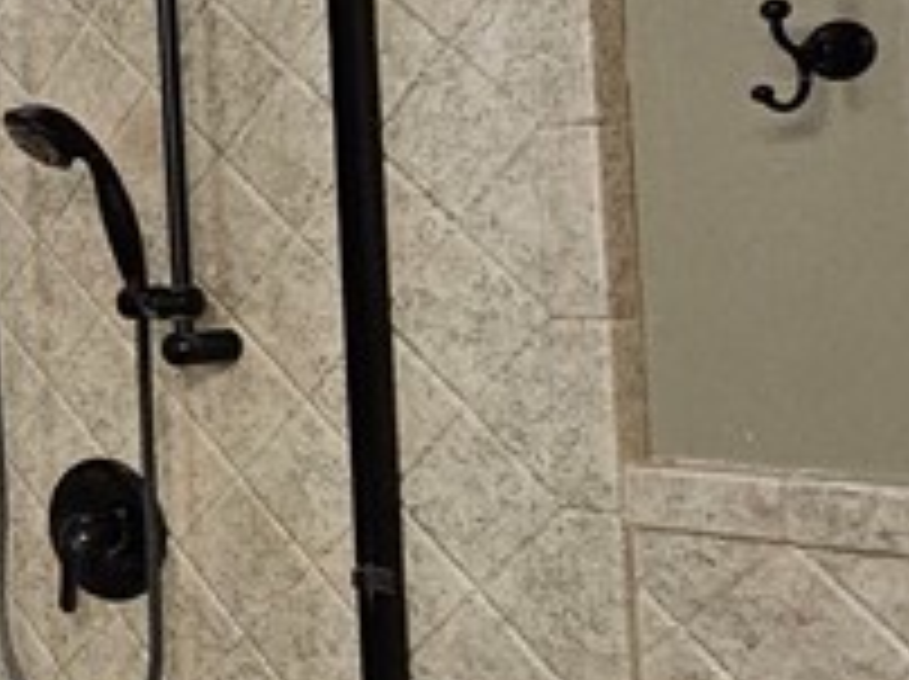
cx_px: -963
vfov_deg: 22.1
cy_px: 243
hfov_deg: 18.2
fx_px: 1731
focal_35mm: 66
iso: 200
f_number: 2.2
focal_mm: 2.2
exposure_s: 1/77.4
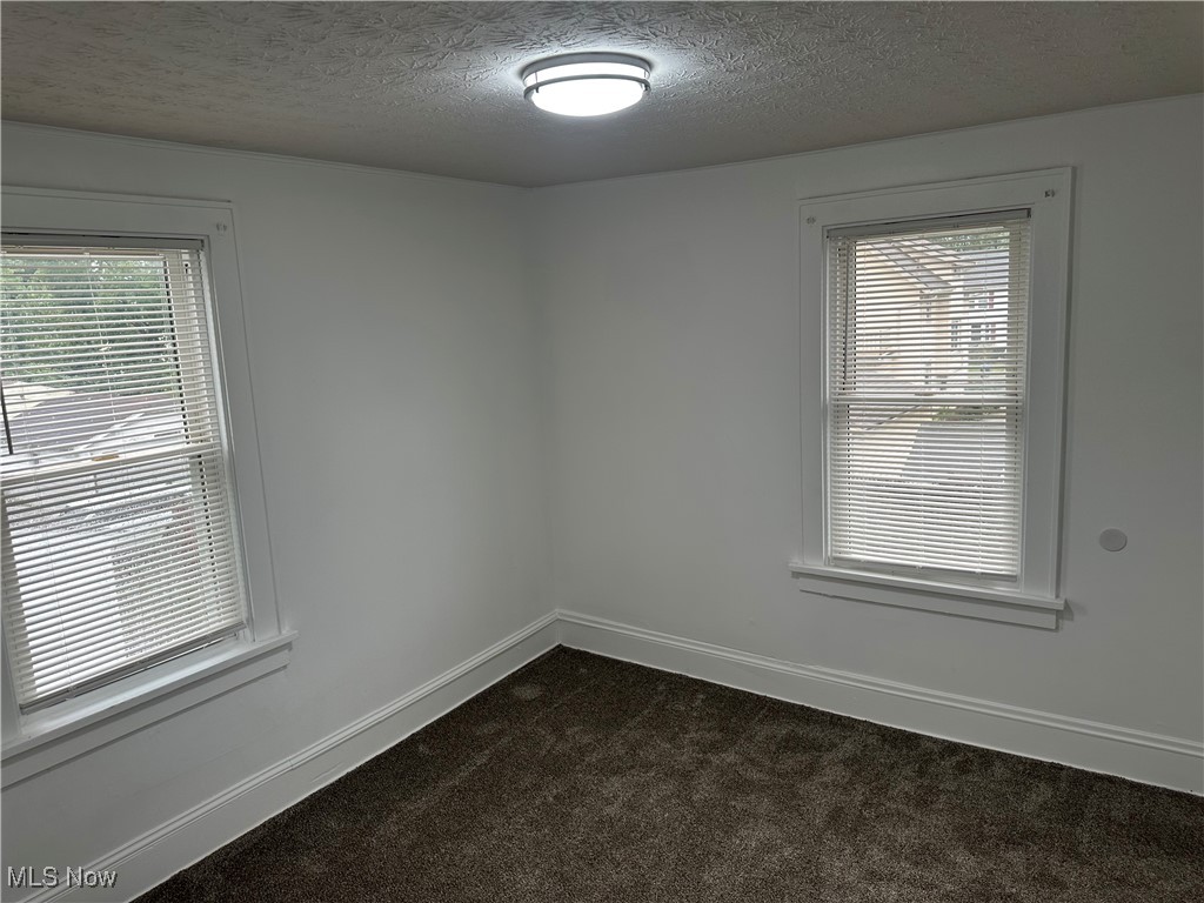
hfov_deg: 71.6
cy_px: 452
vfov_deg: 56.8
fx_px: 835
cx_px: 602
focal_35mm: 24
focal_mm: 6.86
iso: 80
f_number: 1.78
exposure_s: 1/120
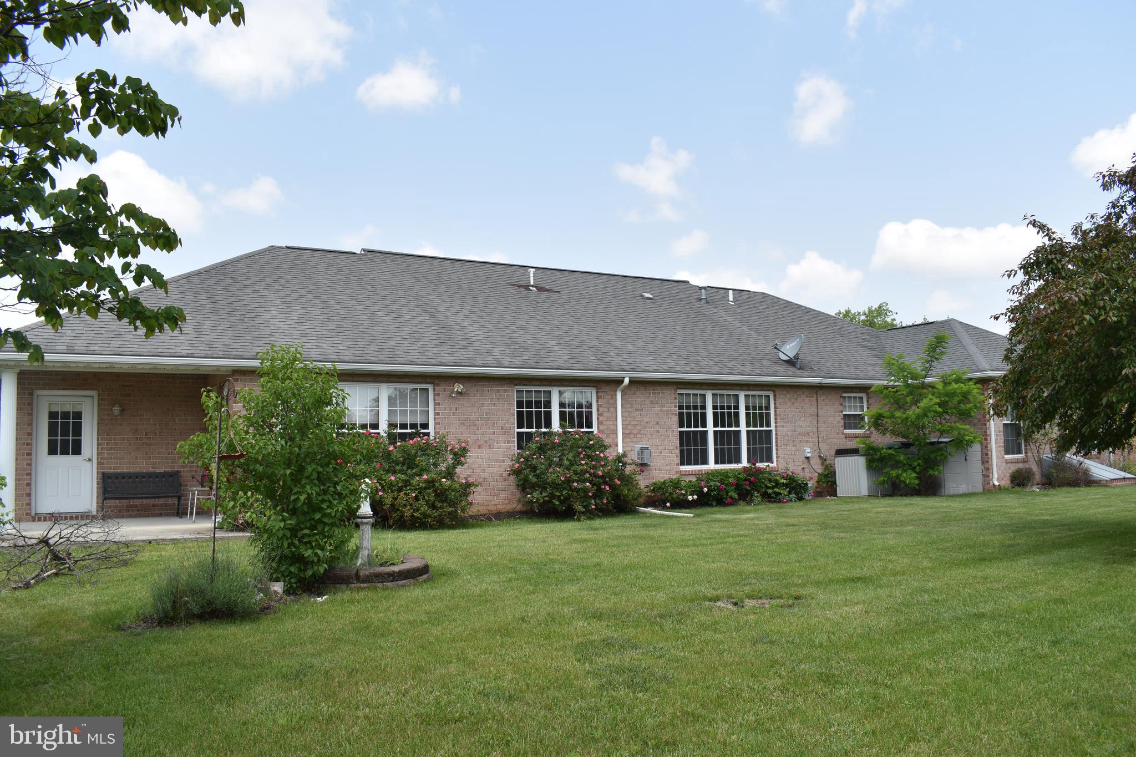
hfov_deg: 67.4
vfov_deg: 47.9
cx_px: 568
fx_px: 852
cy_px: 378
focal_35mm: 27
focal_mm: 18
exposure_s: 1/200
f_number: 7.1
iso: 100
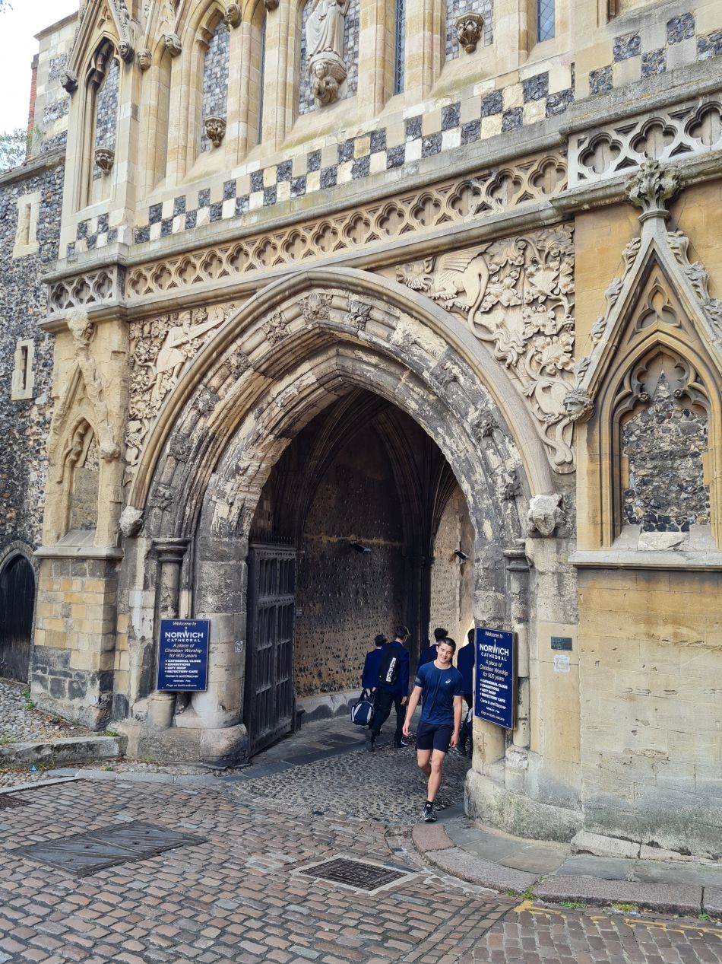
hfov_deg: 53.1
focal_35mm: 26
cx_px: 361
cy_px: 482
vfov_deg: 67.3
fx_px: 723
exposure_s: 1/258
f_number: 1.8
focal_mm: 5.4
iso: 50
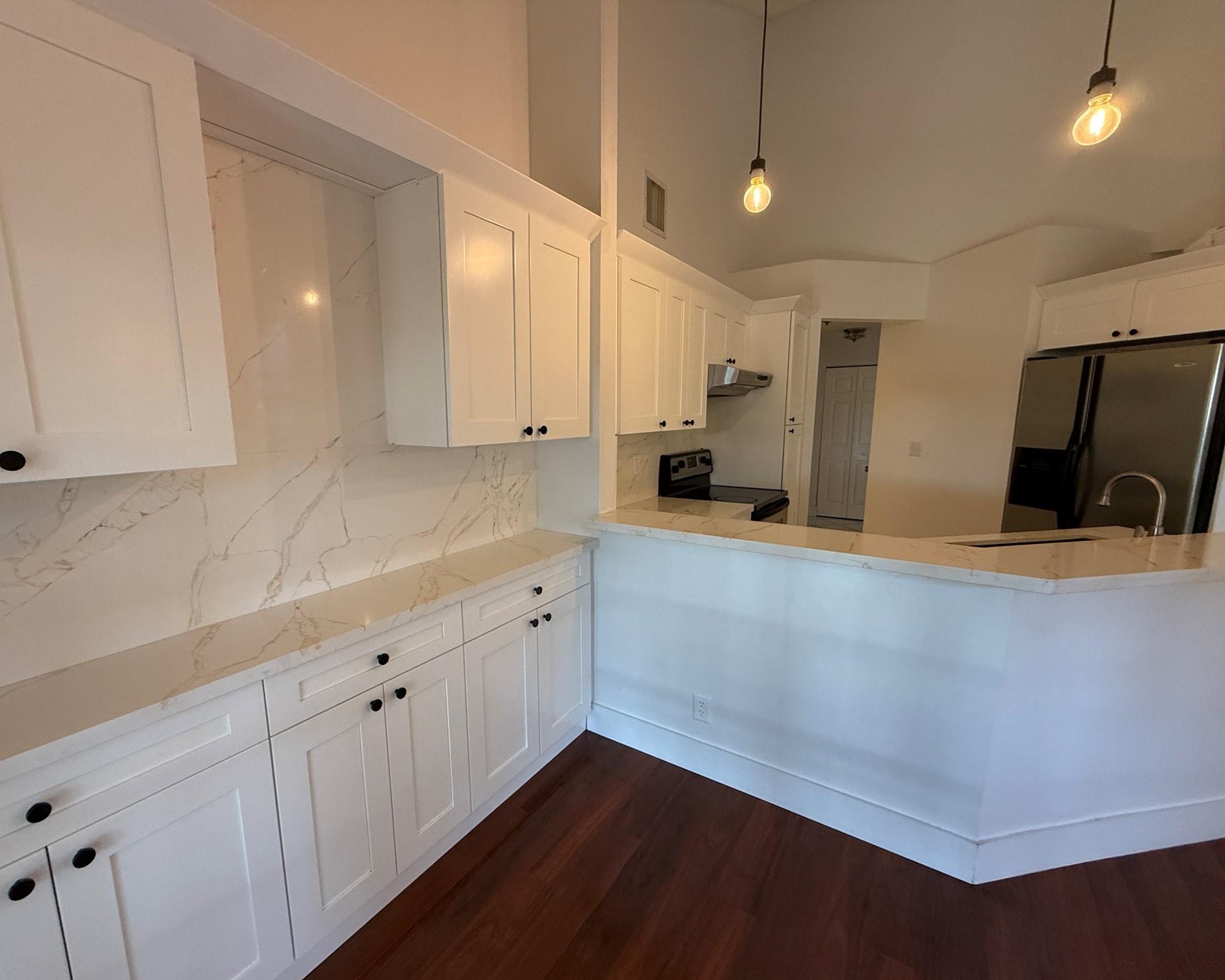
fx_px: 544
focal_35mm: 15
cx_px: 560
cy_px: 500
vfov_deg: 84.0
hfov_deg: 96.6
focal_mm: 2.22
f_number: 2.2
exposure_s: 1/120
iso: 320
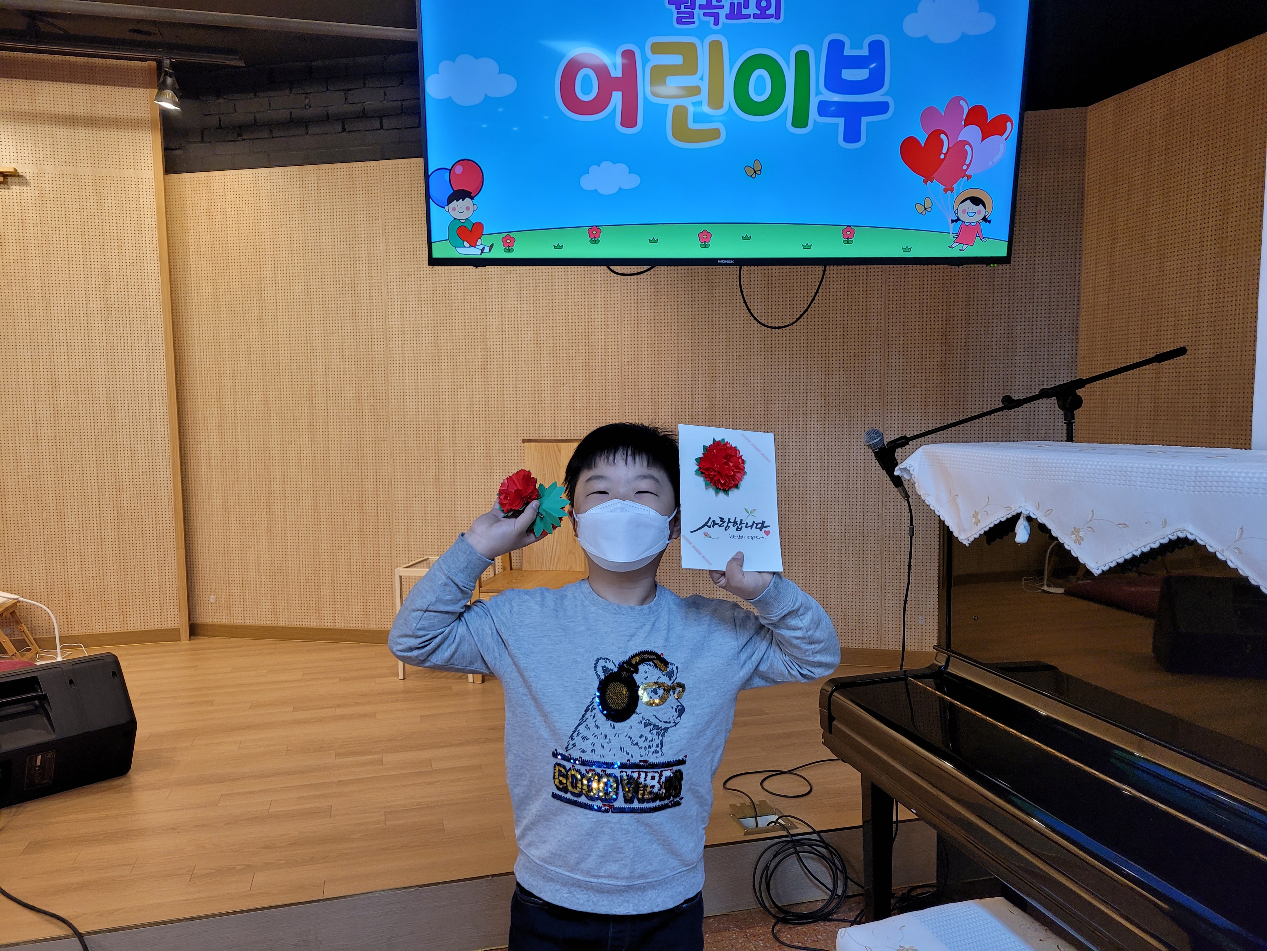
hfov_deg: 67.3
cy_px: 476
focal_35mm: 26
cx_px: 634
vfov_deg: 53.1
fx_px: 952
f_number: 1.8
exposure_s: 1/120
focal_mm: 5.4
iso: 160
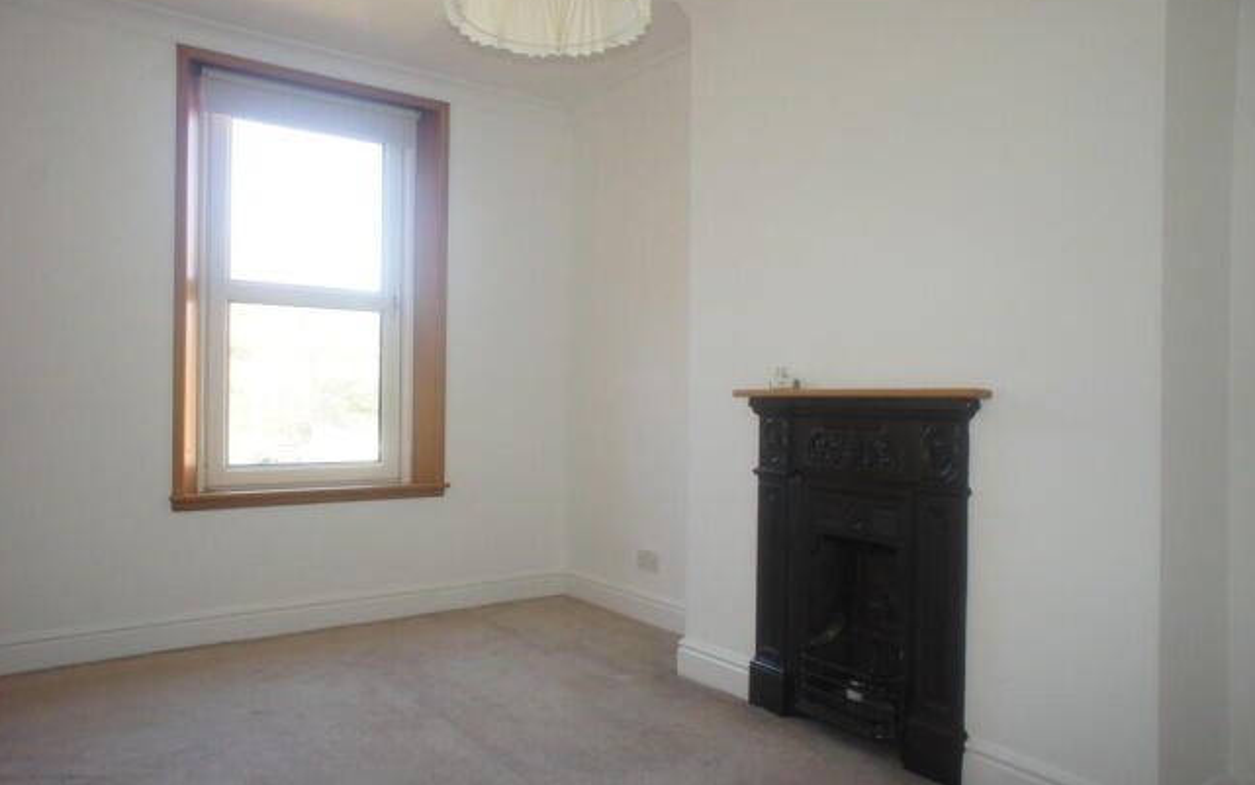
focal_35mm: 25
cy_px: 413
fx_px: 855
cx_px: 623
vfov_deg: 49.3
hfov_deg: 72.5
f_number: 5
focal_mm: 16
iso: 800
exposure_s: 1/100
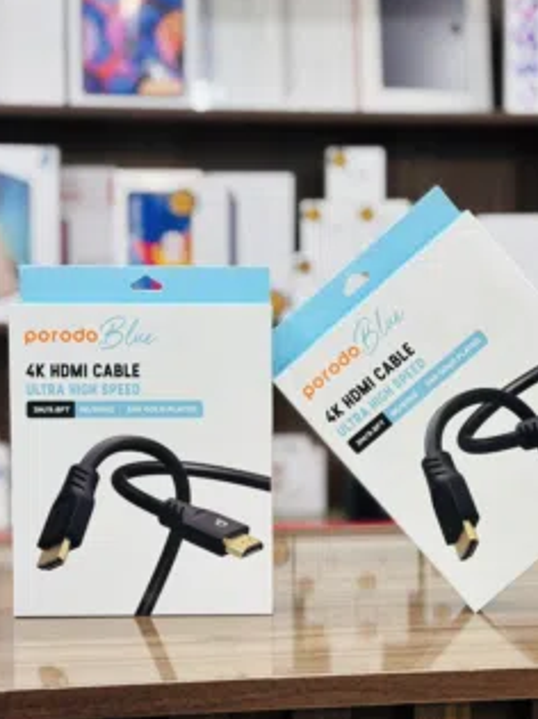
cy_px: 370
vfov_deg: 29.4
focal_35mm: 66
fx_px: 1369
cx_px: 310
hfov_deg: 22.2
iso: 50
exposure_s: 1/100
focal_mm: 5.96
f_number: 1.6
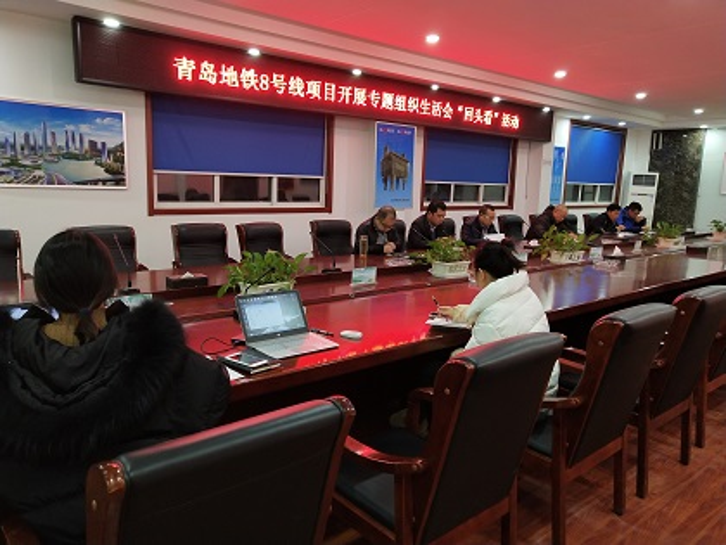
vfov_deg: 46.8
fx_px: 629
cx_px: 363
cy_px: 272
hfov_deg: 60.0
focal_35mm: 30
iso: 349
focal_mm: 3.95
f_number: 1.8
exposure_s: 1/50
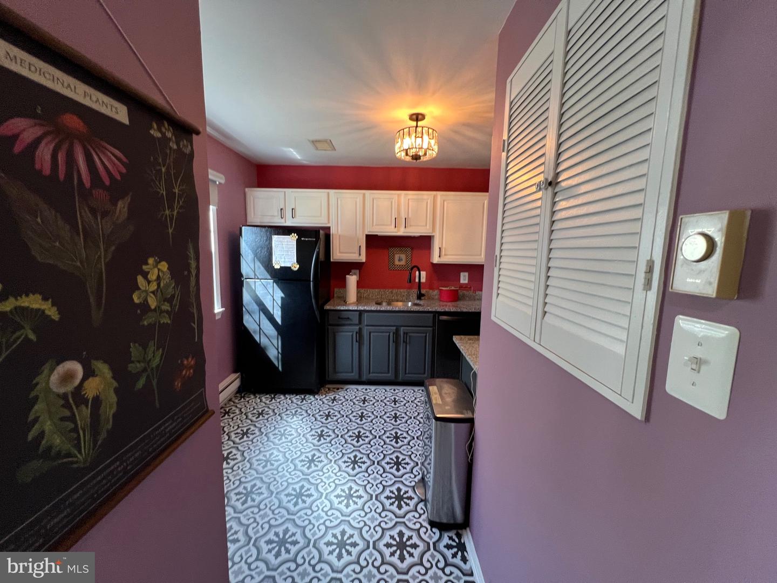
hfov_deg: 106.2
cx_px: 388
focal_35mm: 13
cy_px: 292
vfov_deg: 89.9
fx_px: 292
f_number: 1.8
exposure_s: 1/60
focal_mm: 1.57
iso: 200
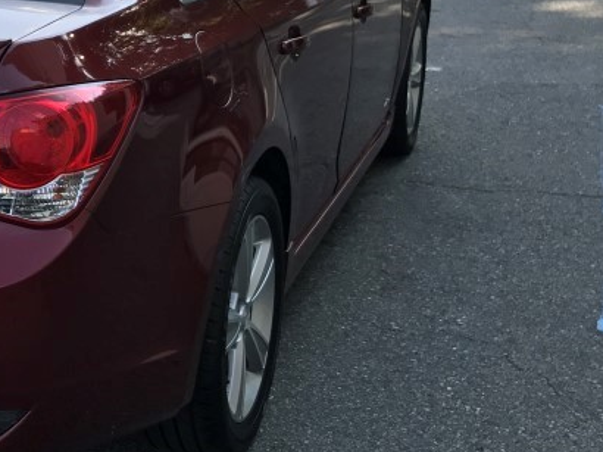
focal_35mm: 70
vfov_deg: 20.9
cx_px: -65
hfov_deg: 25.7
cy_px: 152
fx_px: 1219
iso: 20
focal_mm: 3.99
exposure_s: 1/443
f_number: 1.8
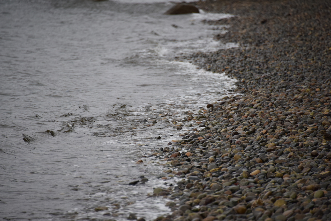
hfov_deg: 6.9
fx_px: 2759
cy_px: 110
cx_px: 166
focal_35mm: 300
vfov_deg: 4.6
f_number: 5.6
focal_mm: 300
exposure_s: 1/640
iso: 400
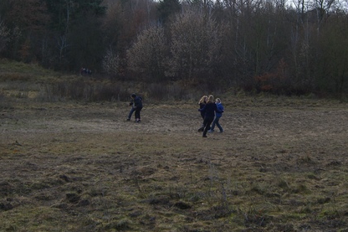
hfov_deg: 35.0
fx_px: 551
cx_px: 207
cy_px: 77
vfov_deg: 23.7
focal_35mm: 57
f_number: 2.8
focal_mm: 7.9
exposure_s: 1/320
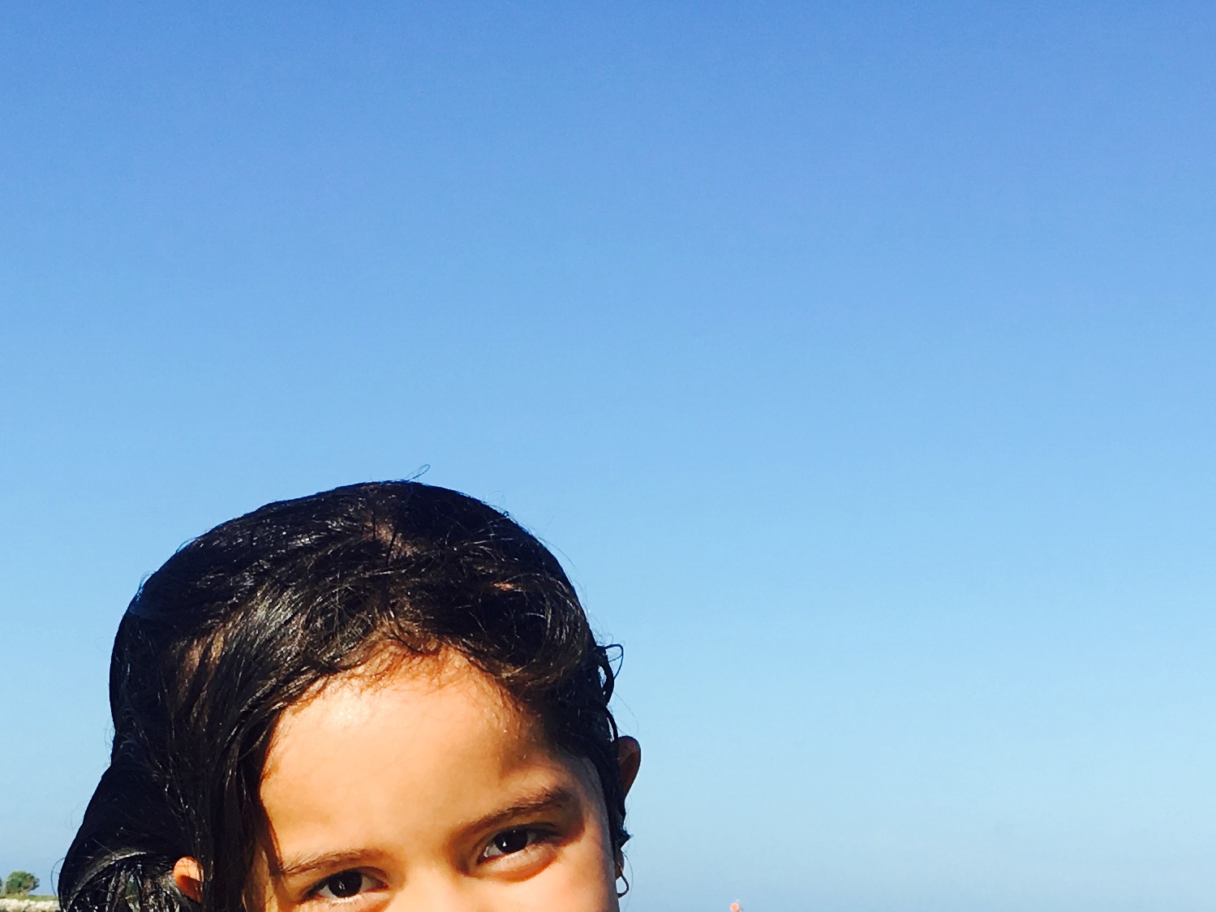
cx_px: 742
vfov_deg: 17.6
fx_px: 2740
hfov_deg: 25.0
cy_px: 1214
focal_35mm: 78
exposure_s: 1/1603
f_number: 2.2
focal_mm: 4.15
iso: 25
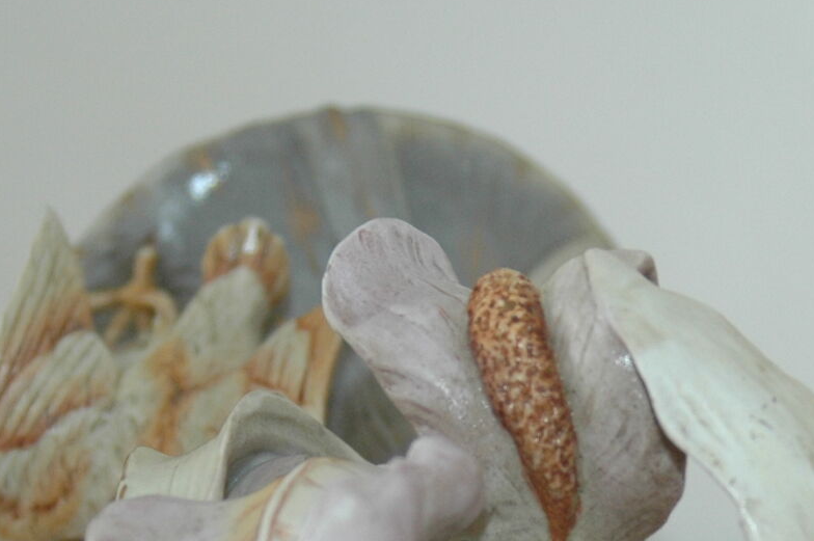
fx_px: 2710
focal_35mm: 120
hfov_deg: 17.0
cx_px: 644
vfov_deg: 11.2
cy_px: 607
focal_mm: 28
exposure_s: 1/60
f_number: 3.5
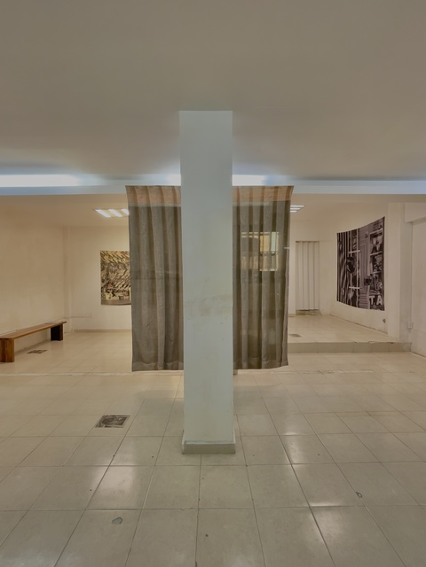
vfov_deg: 106.2
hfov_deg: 89.9
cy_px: 284
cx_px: 213
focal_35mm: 13
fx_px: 213
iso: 1000
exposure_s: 1/60
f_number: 2.4
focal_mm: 1.54
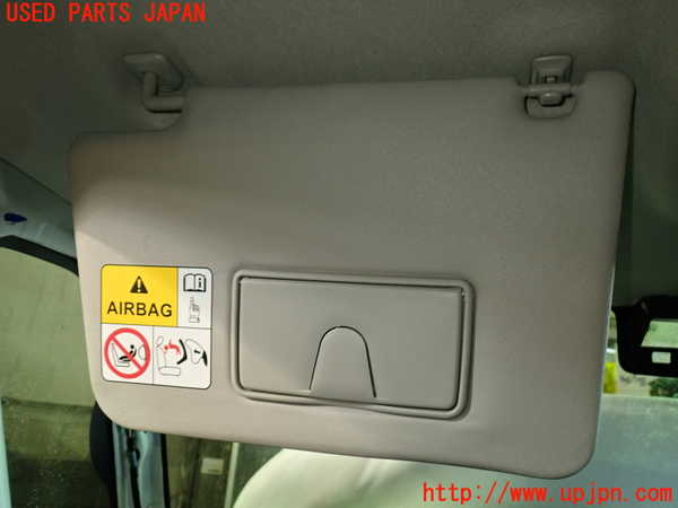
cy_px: 254
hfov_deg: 60.0
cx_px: 339
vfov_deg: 46.8
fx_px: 588
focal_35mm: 30
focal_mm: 5.4
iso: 250
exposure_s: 1/30
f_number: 2.3
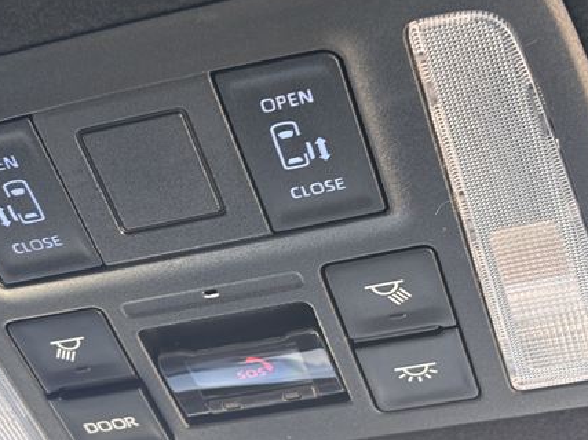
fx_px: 1325
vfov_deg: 18.8
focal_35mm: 78
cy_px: 292
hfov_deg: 25.0
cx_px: 246
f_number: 1.6
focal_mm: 5.96
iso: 160
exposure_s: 1/58
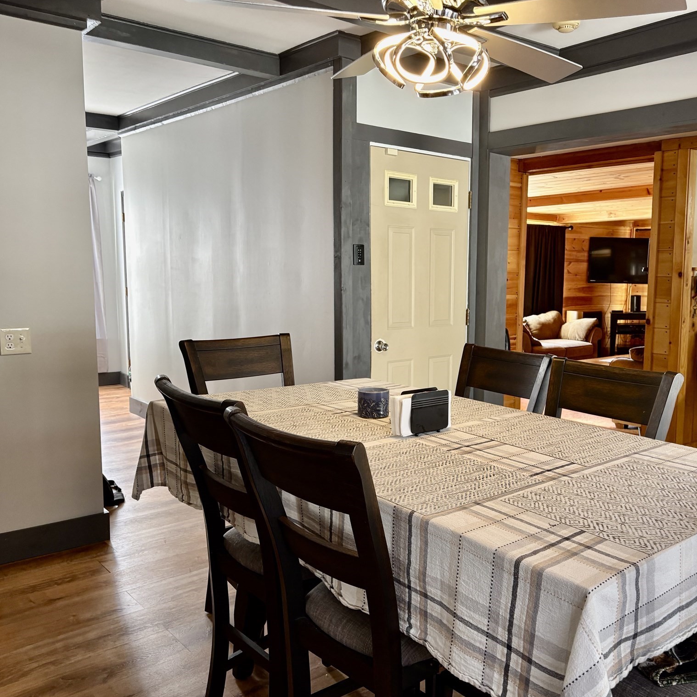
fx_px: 706
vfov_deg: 52.5
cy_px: 348
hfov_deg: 51.9
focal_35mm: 31
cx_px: 441
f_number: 1.6
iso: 125
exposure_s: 1/59
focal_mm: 5.96
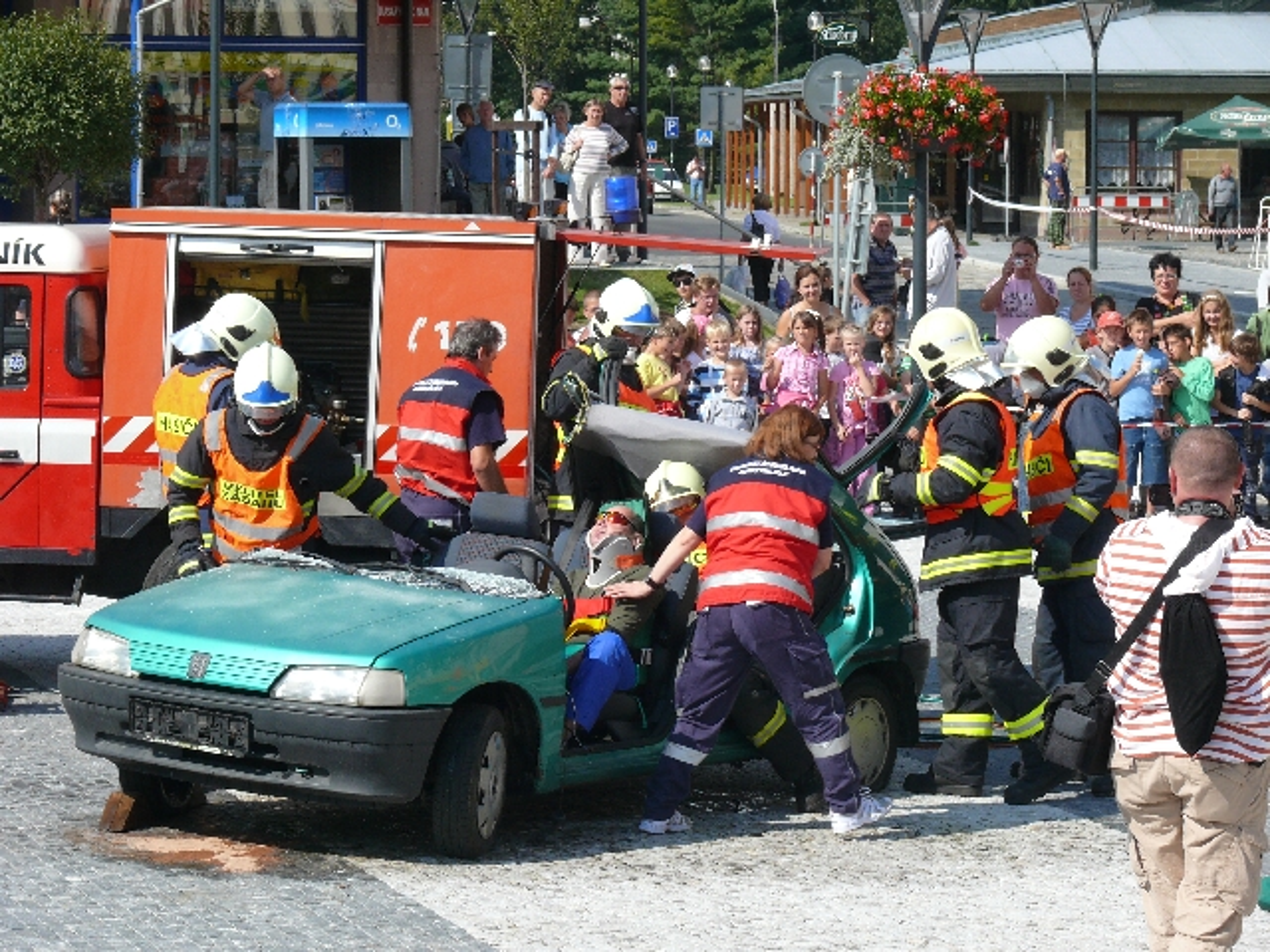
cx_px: 635
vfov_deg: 11.3
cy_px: 476
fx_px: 4806
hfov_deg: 15.1
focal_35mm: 131
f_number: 5.6
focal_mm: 27.7
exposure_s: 1/400
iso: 100
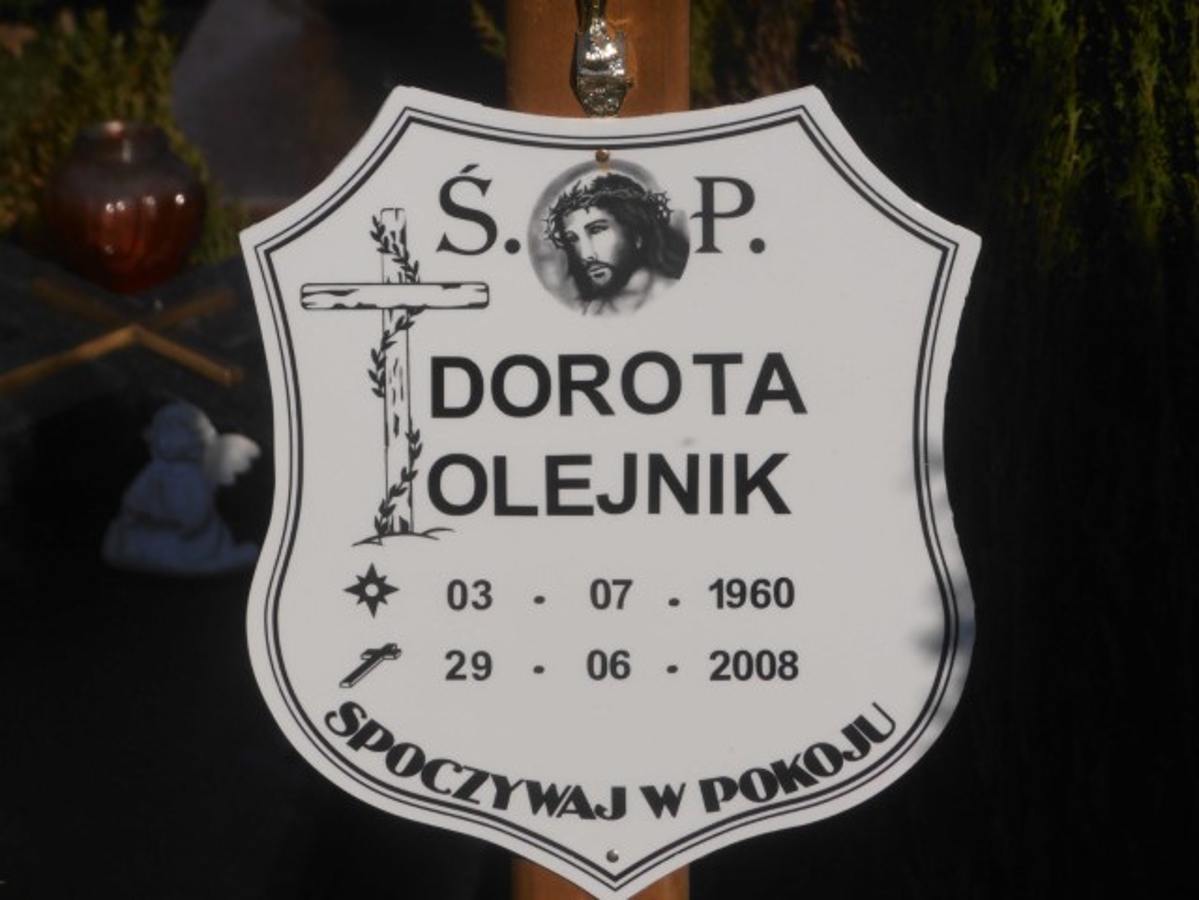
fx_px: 6858
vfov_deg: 7.5
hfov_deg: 10.0
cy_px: 450
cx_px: 600
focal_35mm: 198
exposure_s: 1/1600
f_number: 5.8
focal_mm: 35.05
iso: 80
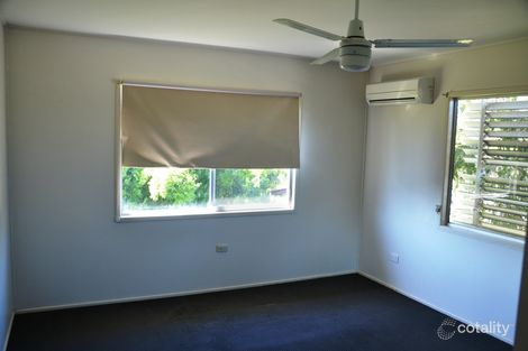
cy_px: 176
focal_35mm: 27
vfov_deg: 47.9
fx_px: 396
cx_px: 264
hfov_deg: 67.4
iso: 400
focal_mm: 18
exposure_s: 1/80
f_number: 4.5
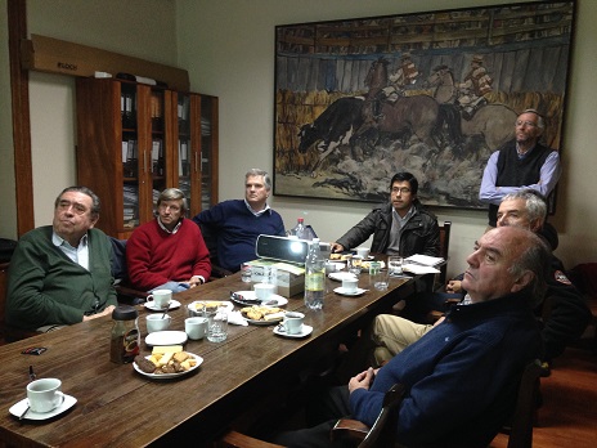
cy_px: 224
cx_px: 298
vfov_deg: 42.9
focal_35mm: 33
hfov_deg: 55.4
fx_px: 569
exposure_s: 1/20
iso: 200
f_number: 2.4
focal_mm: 4.12
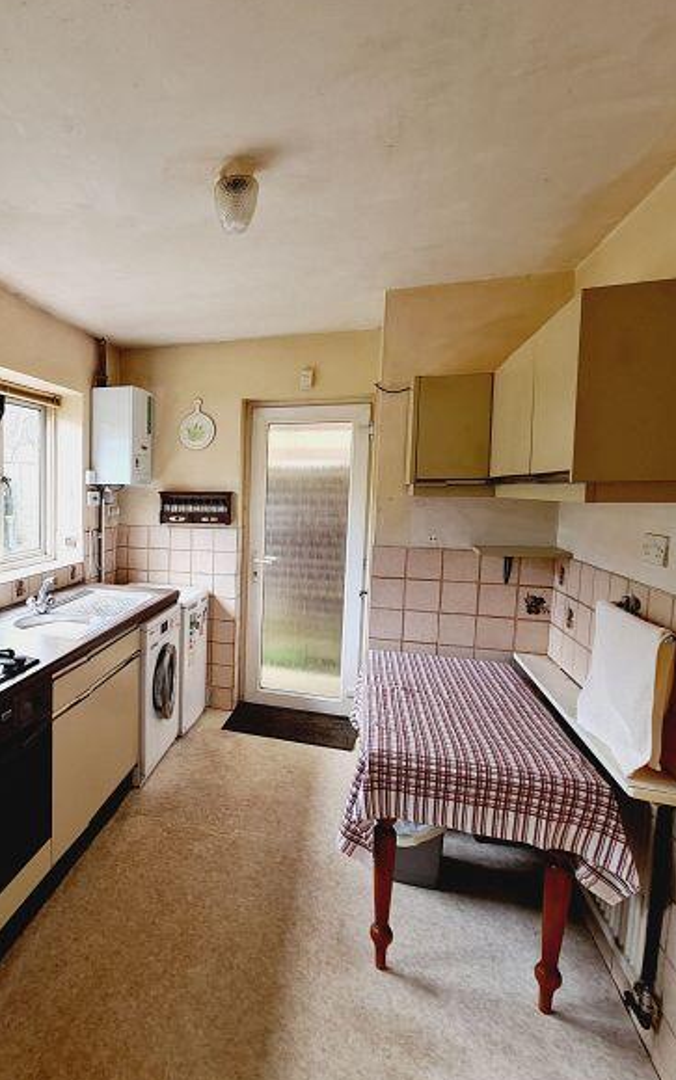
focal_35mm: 19
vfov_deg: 88.0
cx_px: 115
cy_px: 533
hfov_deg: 56.7
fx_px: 560
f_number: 2.2
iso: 80
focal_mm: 2.2
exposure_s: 1/50
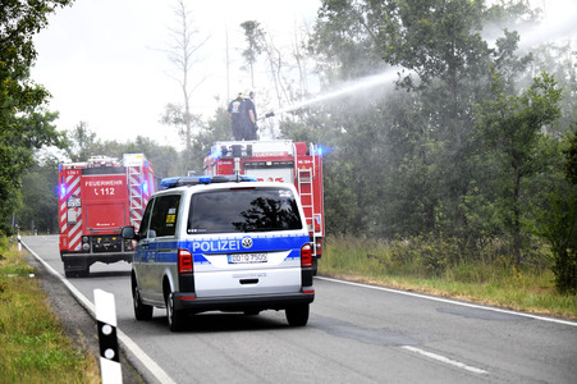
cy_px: 192
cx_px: 288
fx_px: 2082
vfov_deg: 10.5
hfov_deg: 15.8
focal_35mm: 130
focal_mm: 130
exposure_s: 1/8000
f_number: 5
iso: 6400
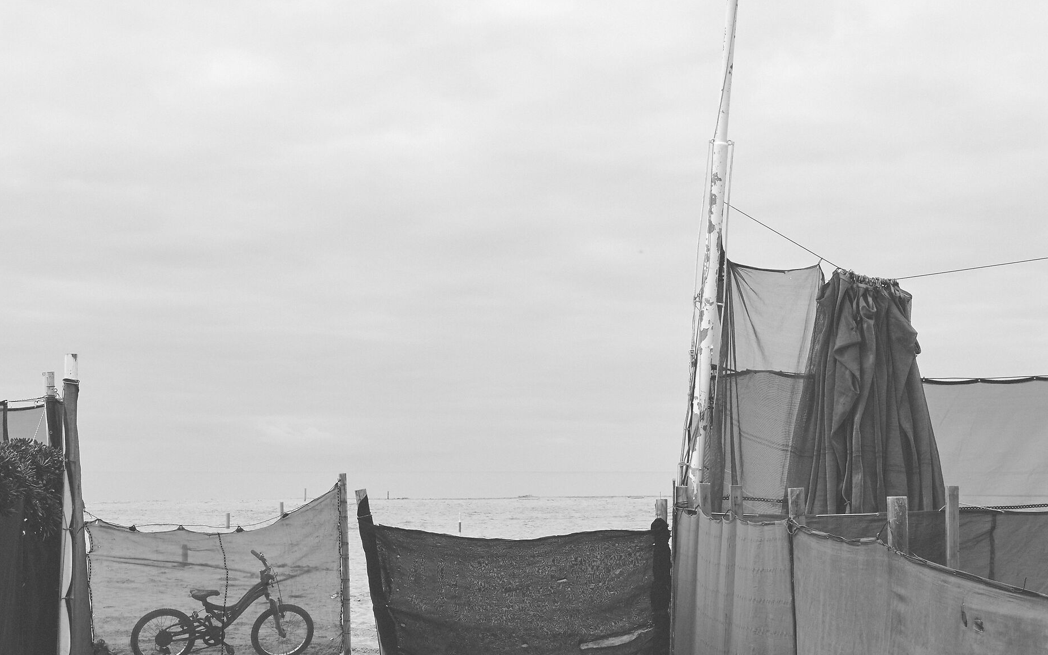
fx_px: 1885
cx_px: 406
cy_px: 355
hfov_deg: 31.0
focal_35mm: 66
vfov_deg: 19.7
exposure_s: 1/320
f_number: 5
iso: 100
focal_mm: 18.51
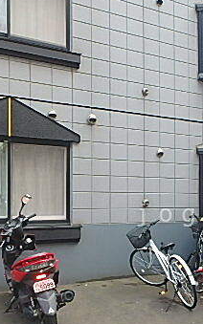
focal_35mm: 42
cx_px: 203
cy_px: 215
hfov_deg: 28.6
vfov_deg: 46.5
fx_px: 372
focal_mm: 3.7
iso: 125
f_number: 3.5
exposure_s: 1/160
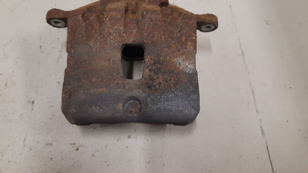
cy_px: 70
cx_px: 151
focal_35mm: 29
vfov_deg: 40.0
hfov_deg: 66.1
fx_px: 237
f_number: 1.7
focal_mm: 3.93
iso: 160
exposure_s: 1/50
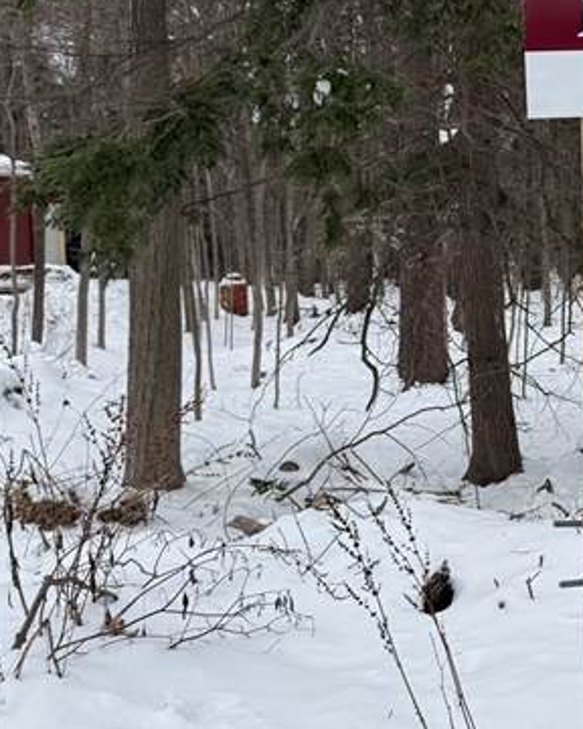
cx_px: 575
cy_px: 249
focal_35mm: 50
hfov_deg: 28.5
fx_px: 1078
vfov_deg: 37.0
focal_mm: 6.76
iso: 80
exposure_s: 1/943
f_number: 1.78
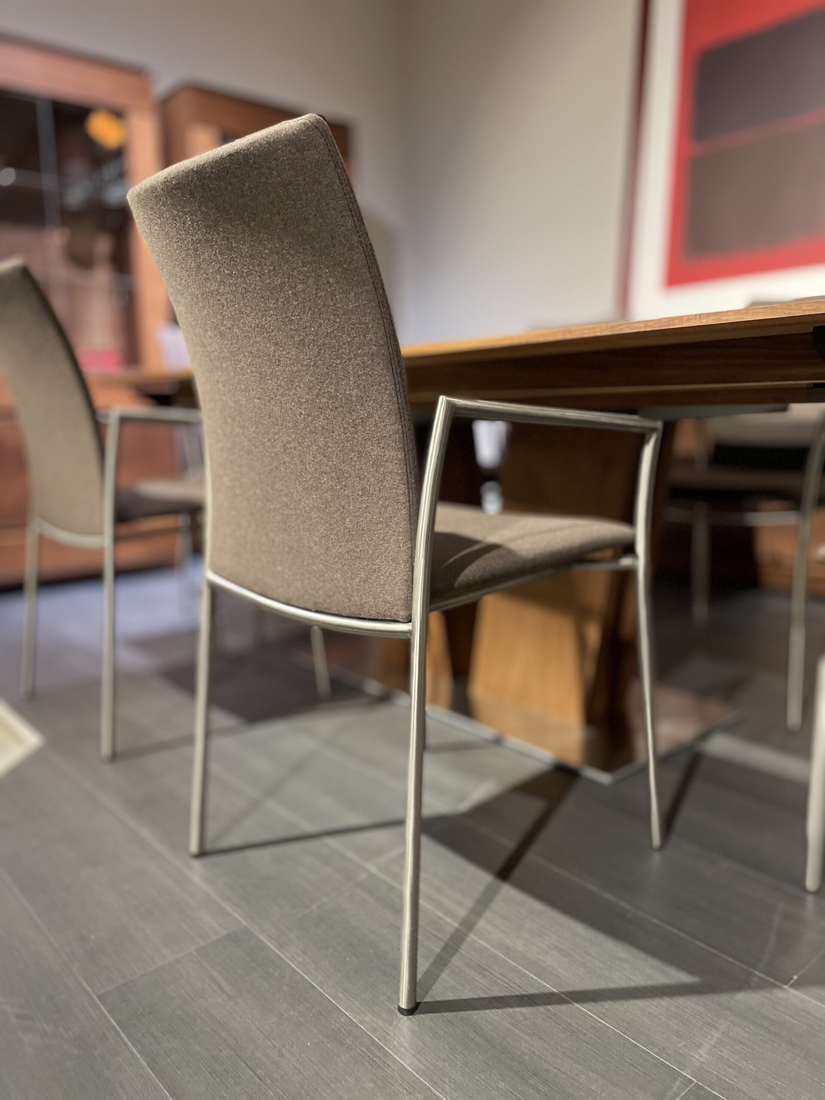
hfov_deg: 53.1
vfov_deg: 67.3
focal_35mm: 26
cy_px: 550
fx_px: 826
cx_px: 412
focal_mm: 4.2
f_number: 1.6
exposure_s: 1/50
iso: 400
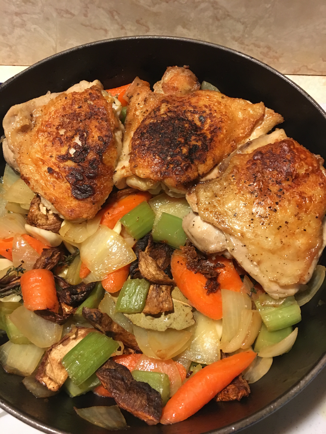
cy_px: 217
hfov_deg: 48.2
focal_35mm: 29
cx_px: 163
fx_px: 364
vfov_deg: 61.7
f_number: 2.2
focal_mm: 4.15
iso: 200
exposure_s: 1/30
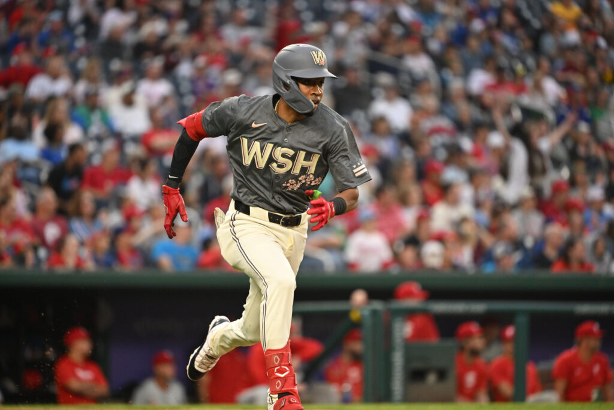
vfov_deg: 4.2
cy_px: 205
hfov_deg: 6.2
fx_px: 5629
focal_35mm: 330
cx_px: 307
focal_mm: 330
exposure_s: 1/2000
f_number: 4
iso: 3200
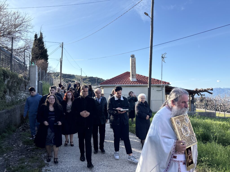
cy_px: 86
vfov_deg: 53.1
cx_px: 115
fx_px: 173
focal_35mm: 26
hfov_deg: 67.3
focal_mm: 5.96
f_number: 1.6
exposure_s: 1/1667
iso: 50
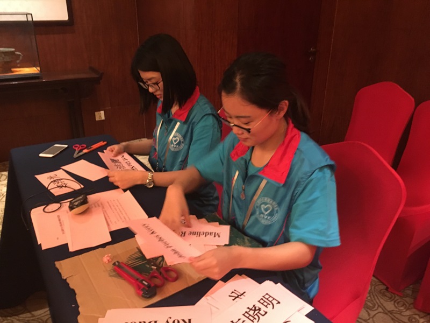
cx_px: 215
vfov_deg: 48.2
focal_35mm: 29
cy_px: 162
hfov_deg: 61.7
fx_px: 360
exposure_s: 1/17
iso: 400
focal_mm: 4.15
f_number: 2.2
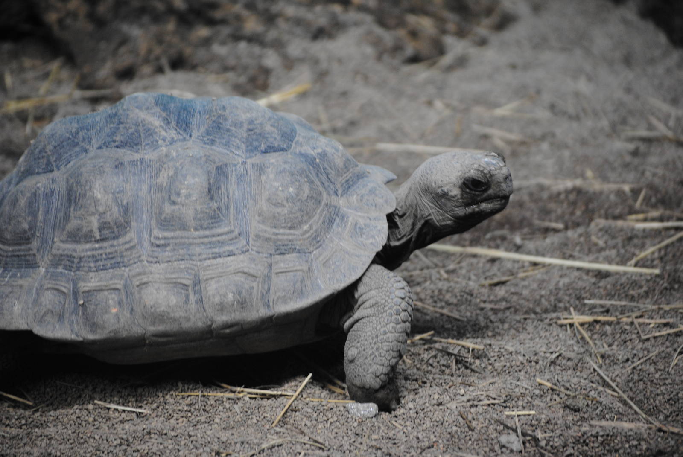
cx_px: 342
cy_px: 228
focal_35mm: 153
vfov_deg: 9.0
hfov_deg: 13.4
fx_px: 2906
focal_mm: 102
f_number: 4.5
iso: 400
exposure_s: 1/50
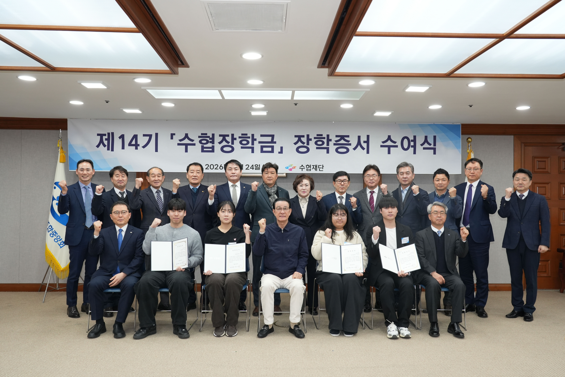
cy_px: 188
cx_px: 282
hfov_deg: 63.7
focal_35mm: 29
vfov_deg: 45.0
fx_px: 455
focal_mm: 29
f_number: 6.3
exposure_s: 1/125
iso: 1250
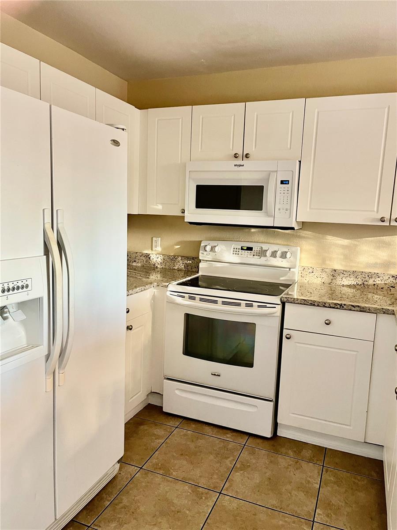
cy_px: 265
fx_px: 398
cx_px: 198
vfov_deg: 67.3
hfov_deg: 53.1
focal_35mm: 26
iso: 250
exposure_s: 1/60
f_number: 1.6
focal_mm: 5.1
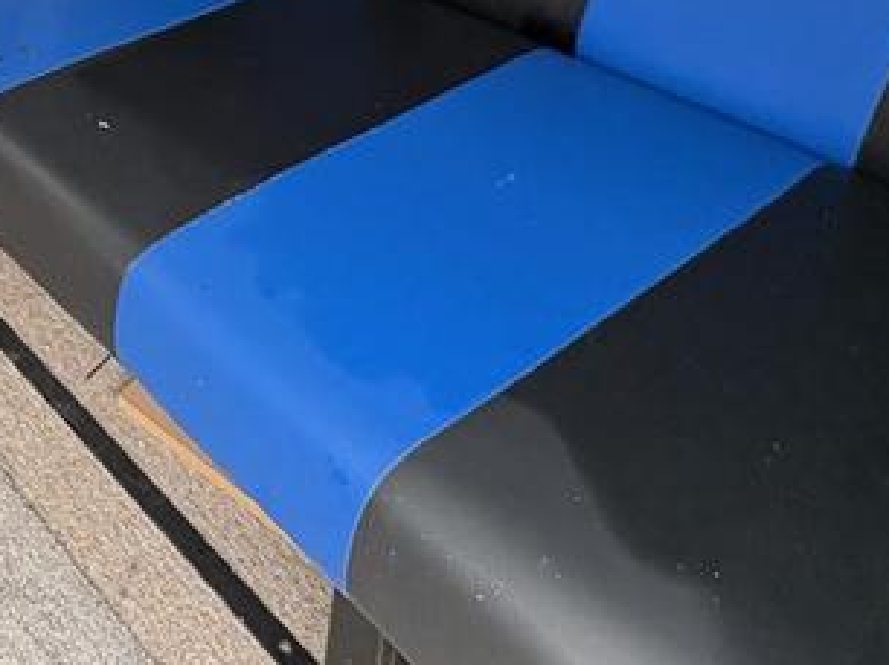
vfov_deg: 29.4
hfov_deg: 35.1
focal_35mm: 41
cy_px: -166
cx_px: -206
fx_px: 1052
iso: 250
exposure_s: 1/69
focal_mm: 2.22
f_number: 2.2
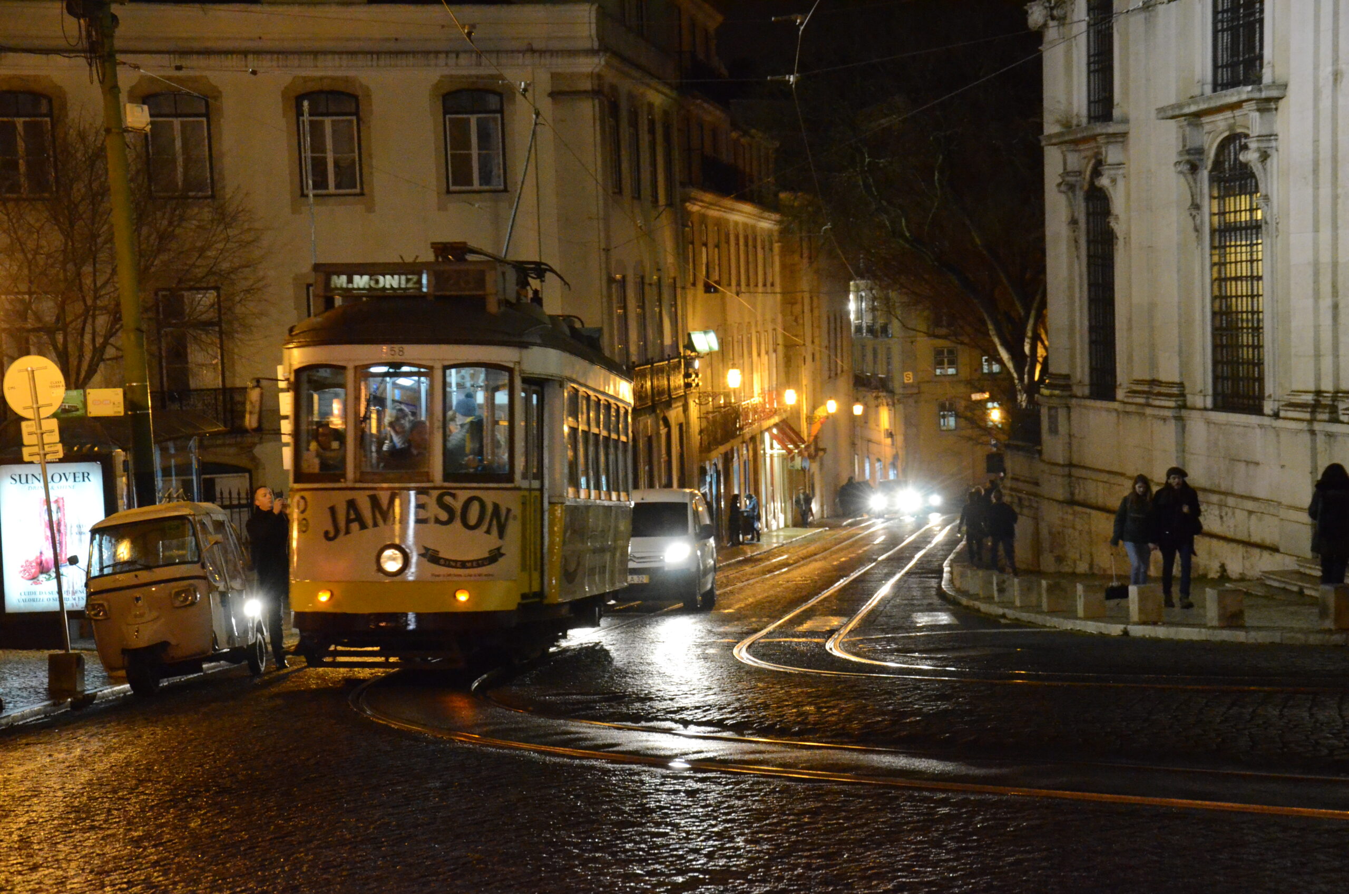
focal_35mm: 68
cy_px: 447
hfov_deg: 29.9
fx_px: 2524
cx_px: 674
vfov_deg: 20.1
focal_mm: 45
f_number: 4.8
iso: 6400
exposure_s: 1/50
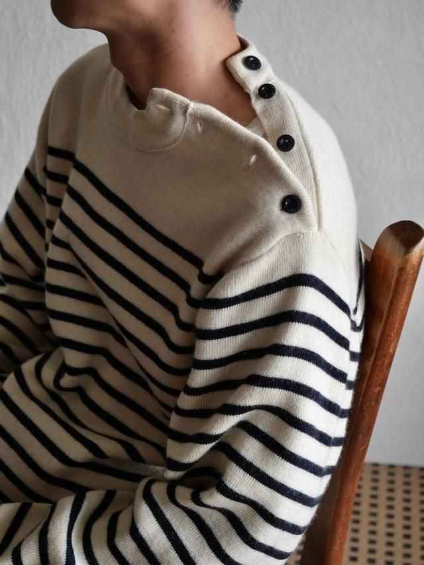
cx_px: 212
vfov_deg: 30.3
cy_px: 282
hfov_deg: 22.9
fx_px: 1045
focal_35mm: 64
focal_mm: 32
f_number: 3.8
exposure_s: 1/80
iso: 400
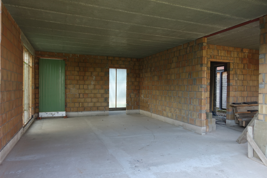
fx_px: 178
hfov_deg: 73.7
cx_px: 134
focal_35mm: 24
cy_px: 89
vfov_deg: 53.1
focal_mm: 8.8
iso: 125
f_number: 2.8
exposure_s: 1/60
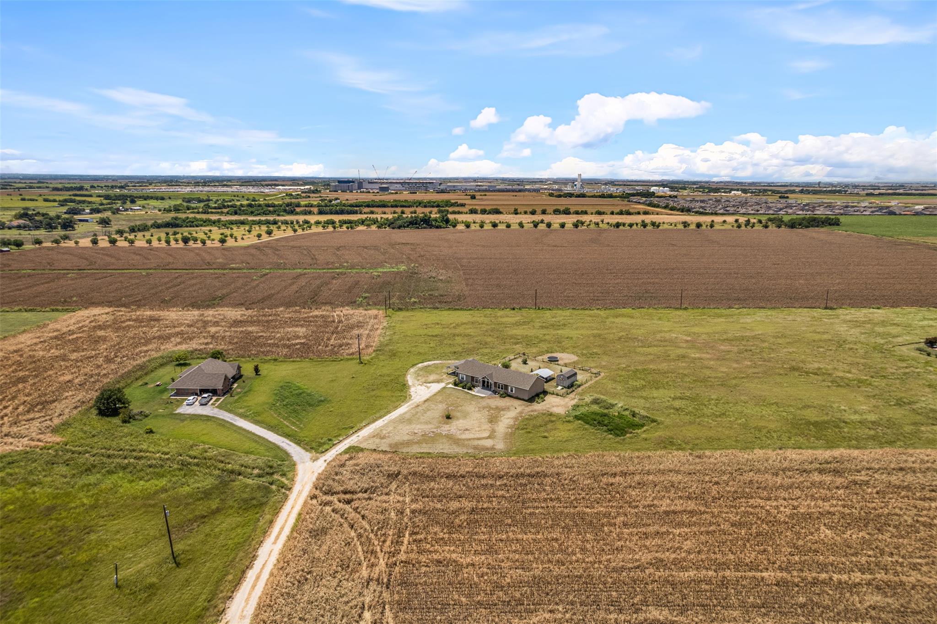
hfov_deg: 78.6
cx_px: 468
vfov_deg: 57.2
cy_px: 312
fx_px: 572
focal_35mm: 22
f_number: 2.8
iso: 100
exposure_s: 1/90
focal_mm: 8.38
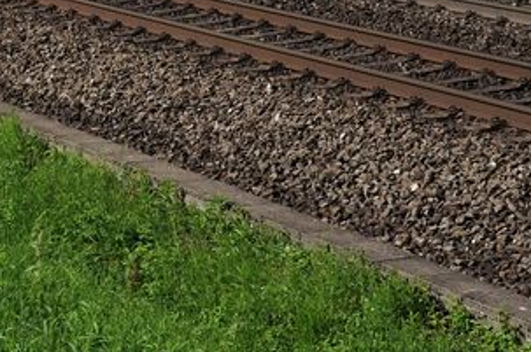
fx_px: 2238
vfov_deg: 8.7
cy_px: -240
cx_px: -154
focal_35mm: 152
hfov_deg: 13.1
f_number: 9
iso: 250
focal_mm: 30
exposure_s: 1/640
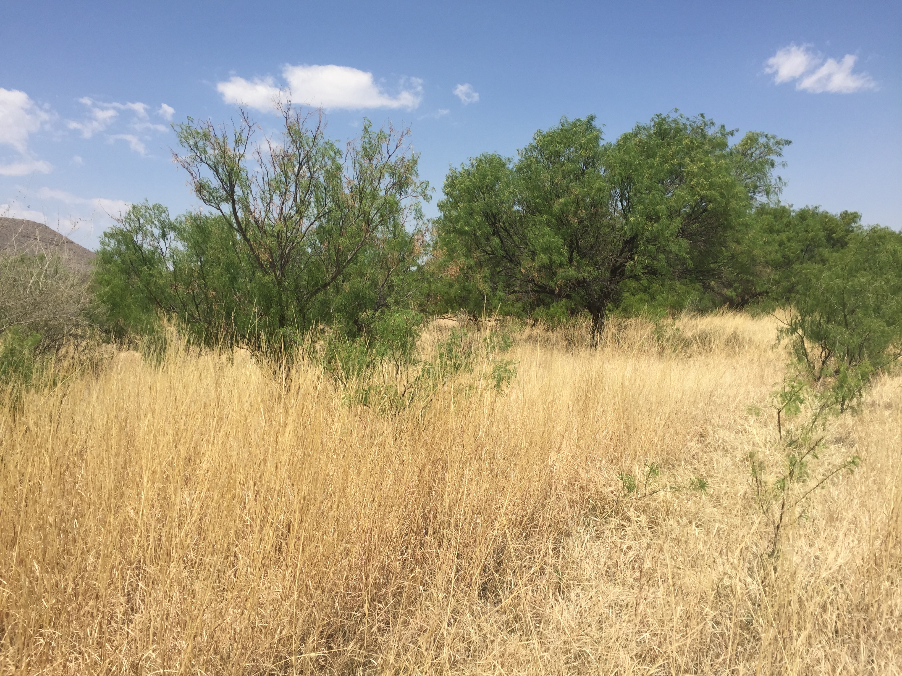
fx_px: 756
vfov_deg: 48.2
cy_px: 338
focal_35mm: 29
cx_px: 451
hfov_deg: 61.7
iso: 32
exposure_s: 1/2825
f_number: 2.2
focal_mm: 4.15
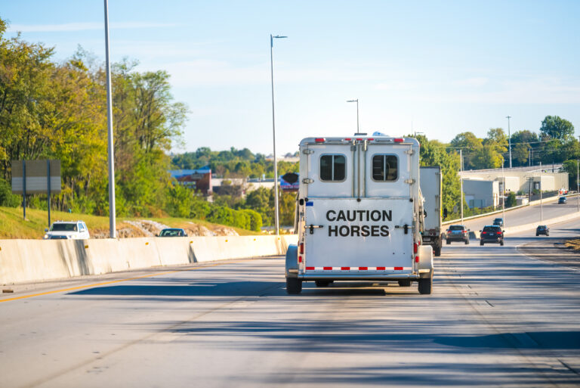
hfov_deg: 13.7
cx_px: 290
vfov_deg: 9.2
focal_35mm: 150
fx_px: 2418
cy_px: 194
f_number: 2.8
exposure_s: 1/2500
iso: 125
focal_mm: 150
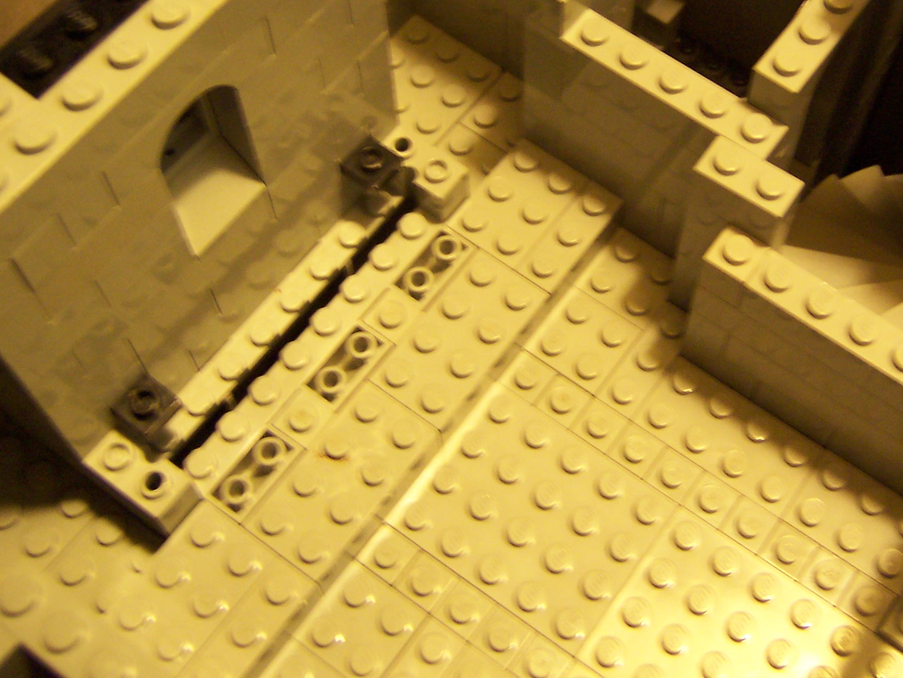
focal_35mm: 52
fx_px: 1357
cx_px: 673
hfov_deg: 36.0
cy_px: 150
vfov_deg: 27.6
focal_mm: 5.5
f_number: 2.8
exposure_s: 1/8
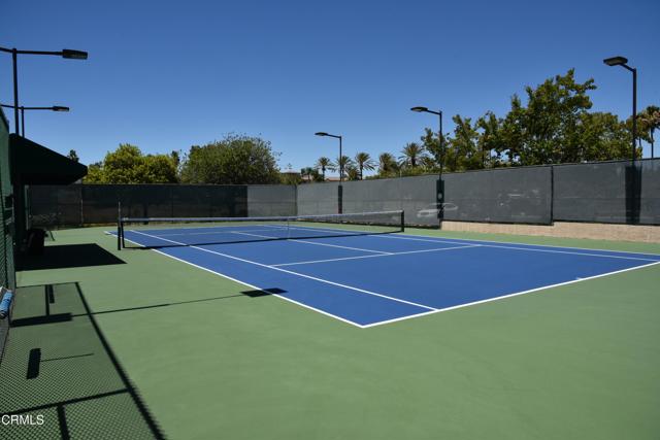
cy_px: 220
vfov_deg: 53.2
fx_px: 440
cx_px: 330
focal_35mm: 24
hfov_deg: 73.7
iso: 800
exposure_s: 1/1000
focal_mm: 24
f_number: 16
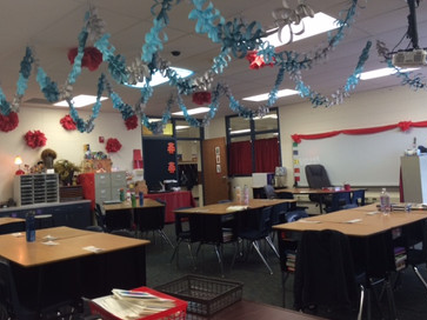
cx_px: 216
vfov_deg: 44.1
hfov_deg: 56.8
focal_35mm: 32
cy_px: 148
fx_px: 395
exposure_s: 1/30
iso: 40
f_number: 2.2
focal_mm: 4.15
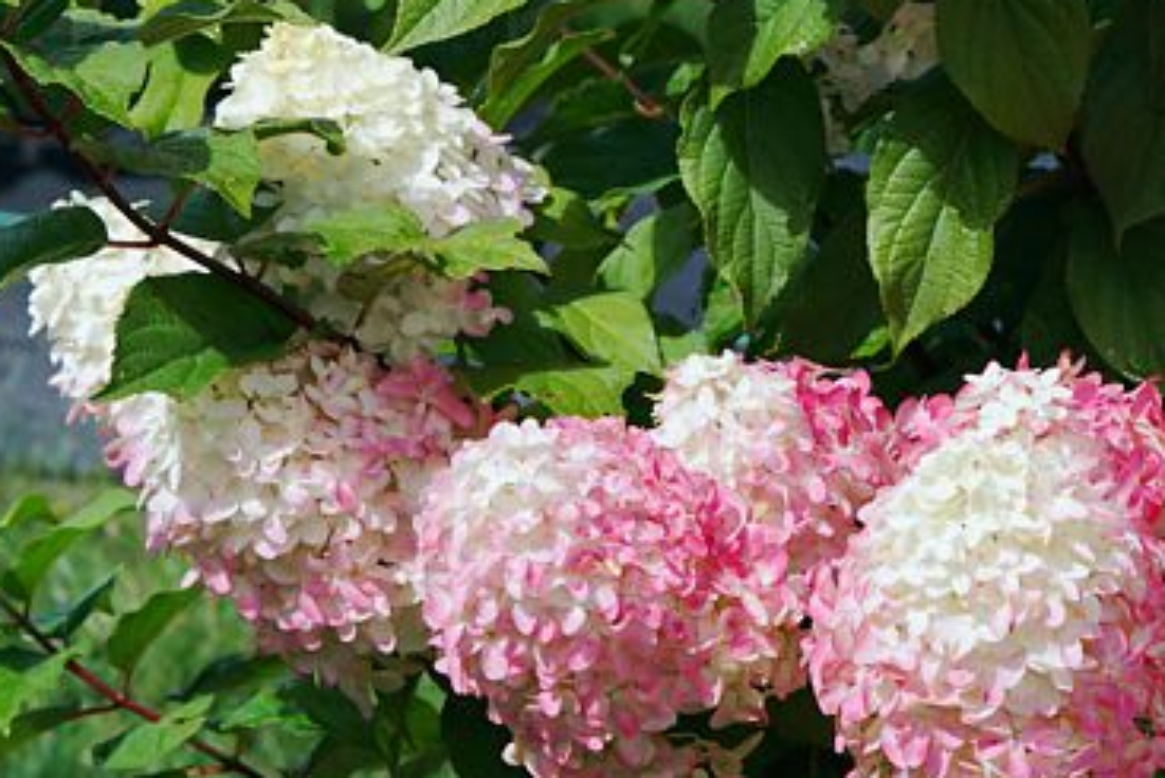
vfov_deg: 4.8
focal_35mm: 285
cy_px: -343
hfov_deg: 7.2
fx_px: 9226
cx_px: 1505
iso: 100
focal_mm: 85
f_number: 7.1
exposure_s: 1/320
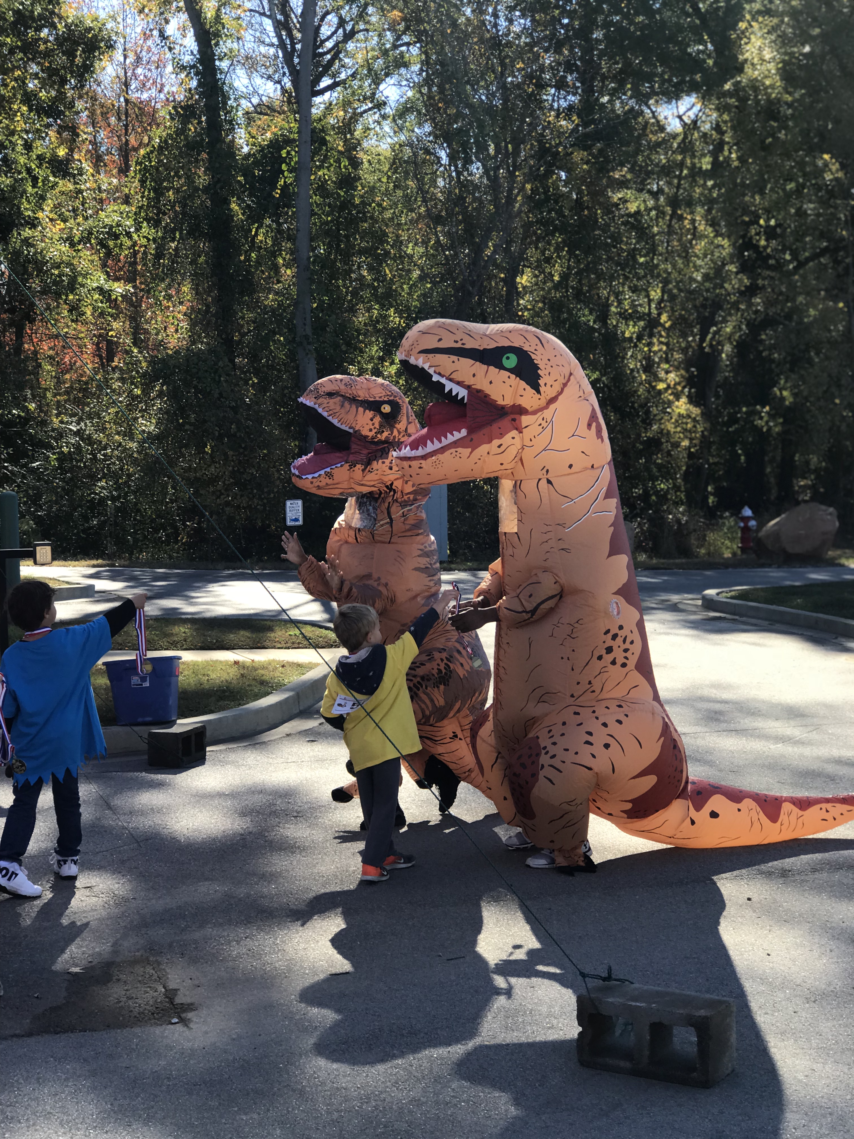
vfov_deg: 33.8
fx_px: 1875
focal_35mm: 57
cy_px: 570
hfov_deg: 25.7
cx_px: 427
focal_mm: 6.6
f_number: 2.8
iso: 20
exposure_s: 1/349
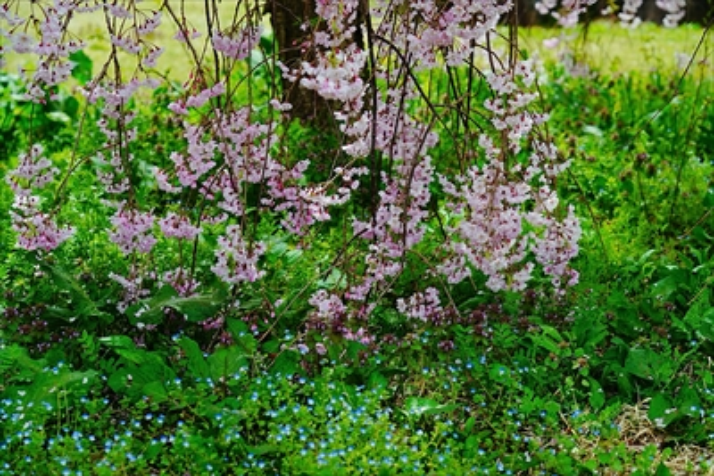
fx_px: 1647
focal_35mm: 83
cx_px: 357
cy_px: 238
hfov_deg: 24.5
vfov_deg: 16.5
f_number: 6.3
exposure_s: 1/250
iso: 100
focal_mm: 83
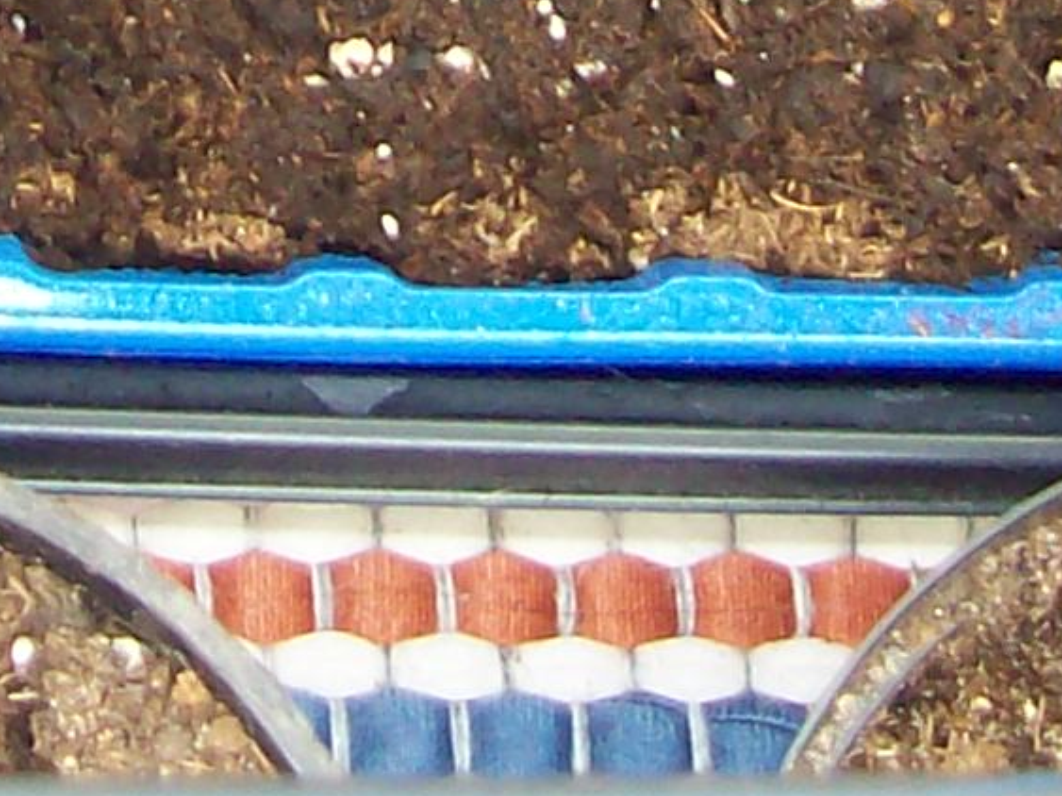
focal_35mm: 182
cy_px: -1120
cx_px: -70
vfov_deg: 7.6
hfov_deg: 10.7
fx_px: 5582
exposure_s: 1/64
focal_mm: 6
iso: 80
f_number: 2.7
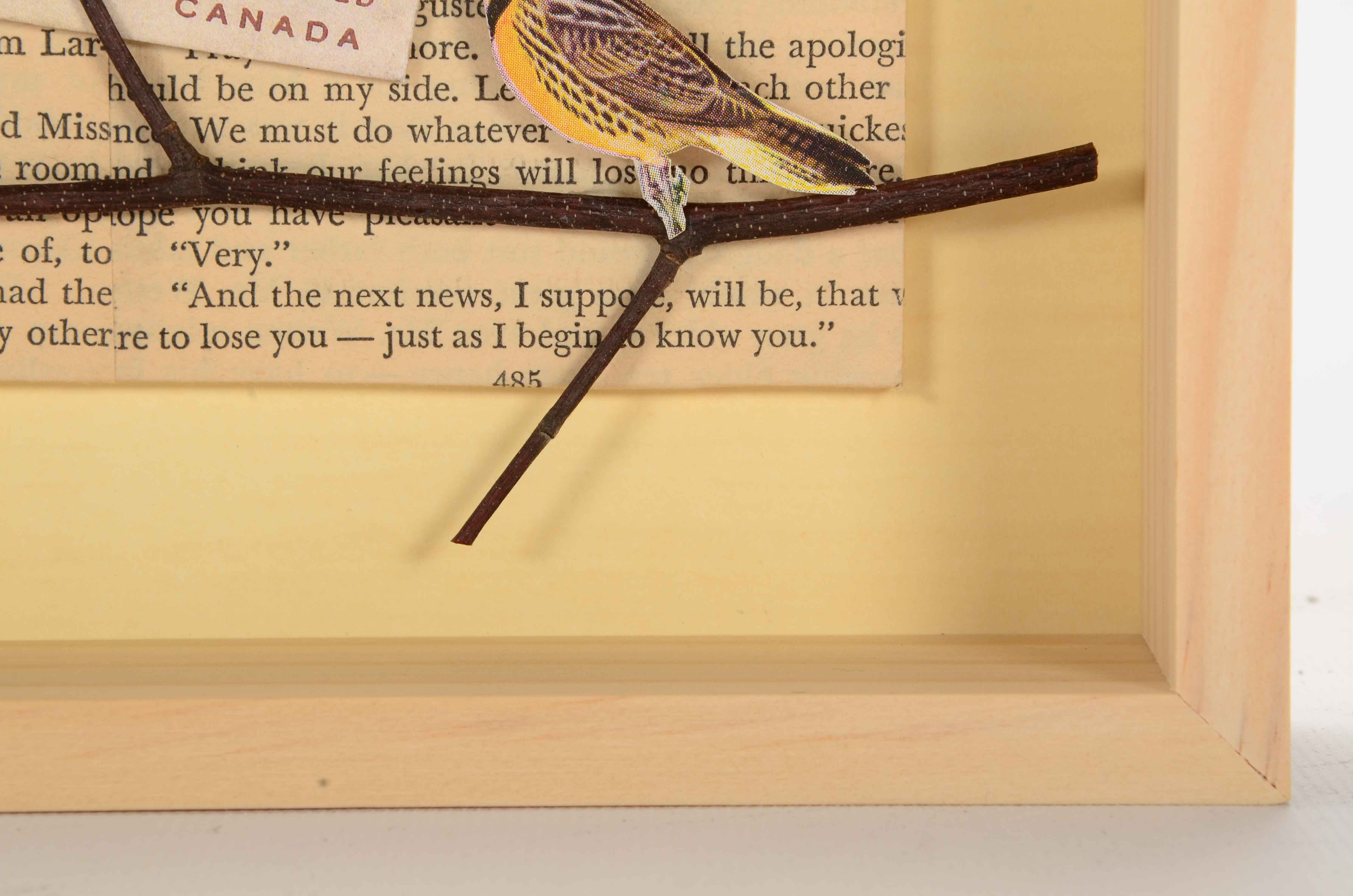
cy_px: 448
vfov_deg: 8.7
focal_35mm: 158
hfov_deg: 13.1
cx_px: 676
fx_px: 5907
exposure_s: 1/160
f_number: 18
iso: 200
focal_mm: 105
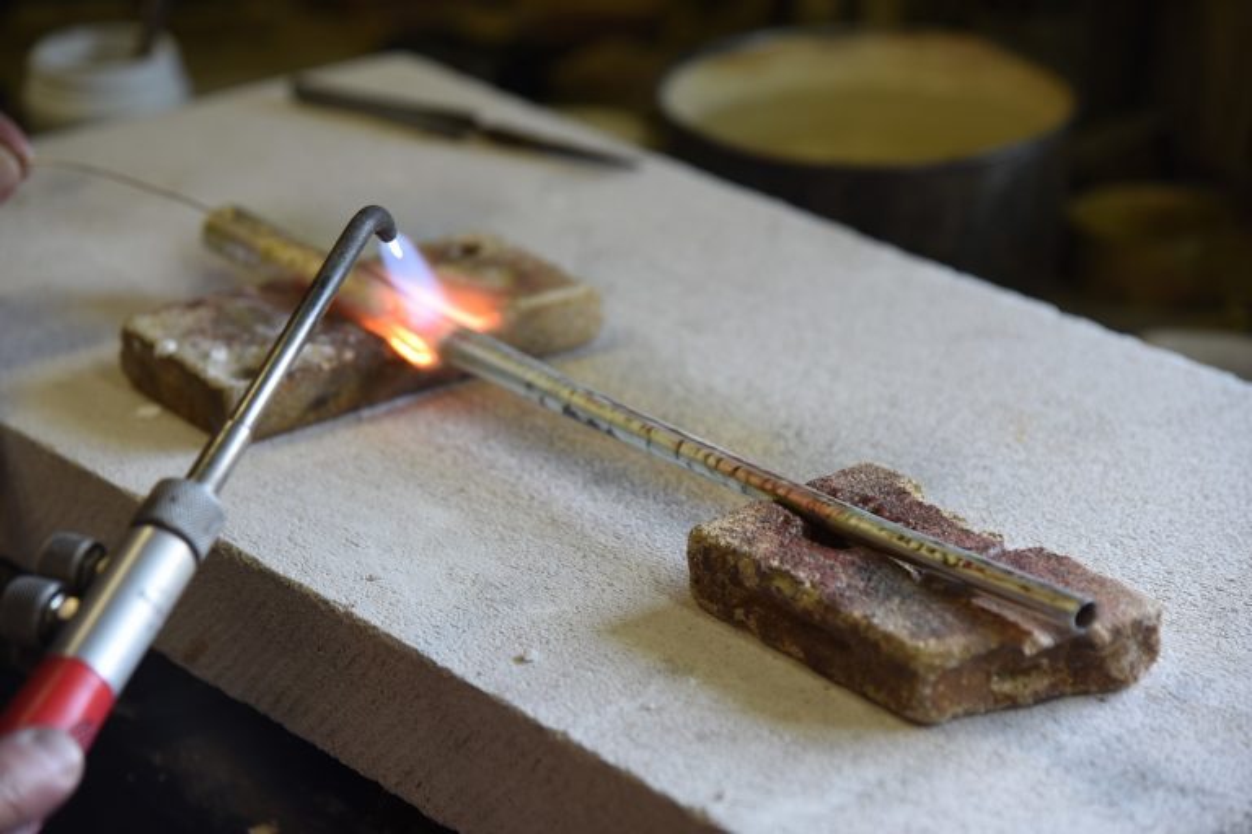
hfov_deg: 17.1
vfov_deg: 11.4
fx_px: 4173
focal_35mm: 120
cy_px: 417
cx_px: 626
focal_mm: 120
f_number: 4.5
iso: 400
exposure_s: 1/80
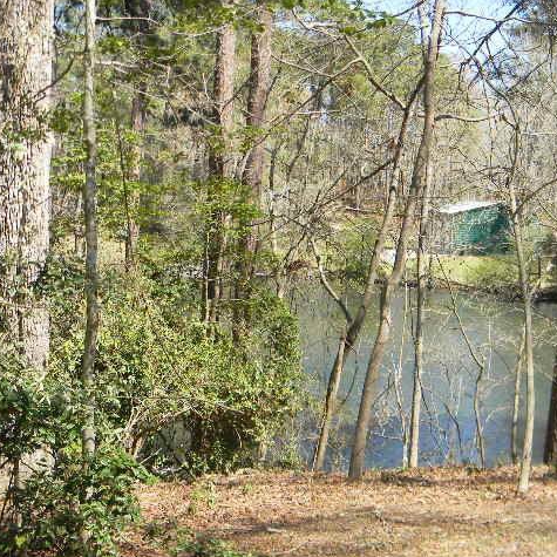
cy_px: 279
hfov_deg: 30.4
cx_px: 365
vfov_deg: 30.6
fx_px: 1019
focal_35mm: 56
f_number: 3.9
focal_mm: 8.6
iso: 80
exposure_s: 1/250
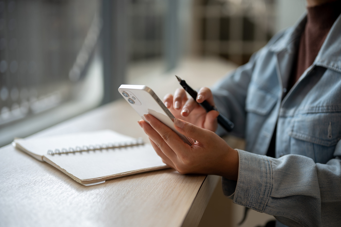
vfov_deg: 27.0
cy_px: 114
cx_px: 170
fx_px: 473
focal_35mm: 50
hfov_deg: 39.6
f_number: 2
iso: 100
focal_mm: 50
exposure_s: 1/320
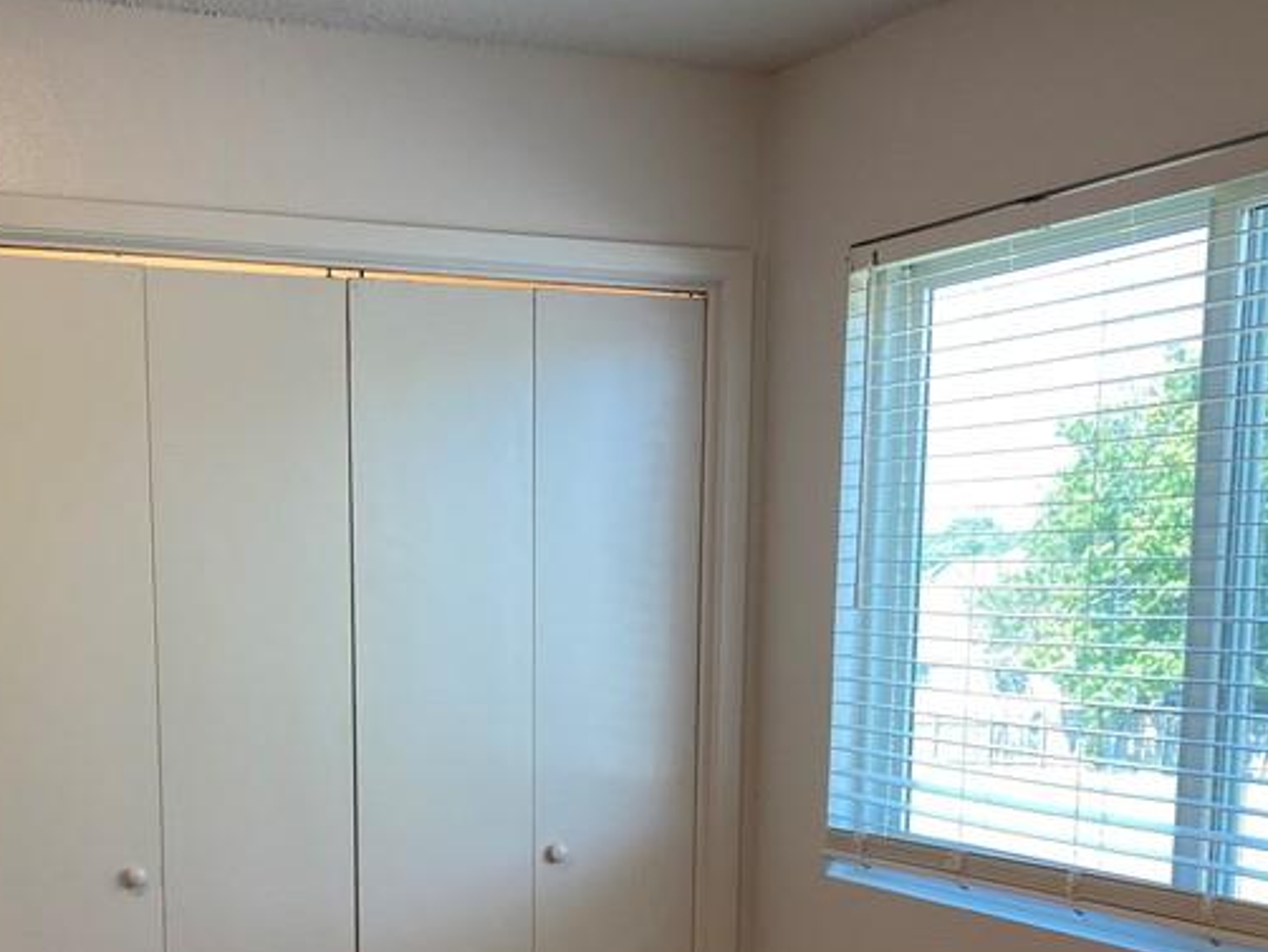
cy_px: 866
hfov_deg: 36.0
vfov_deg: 26.6
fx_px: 1942
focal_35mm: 53
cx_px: 487
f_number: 1.8
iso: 50
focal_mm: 4.25
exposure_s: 1/120
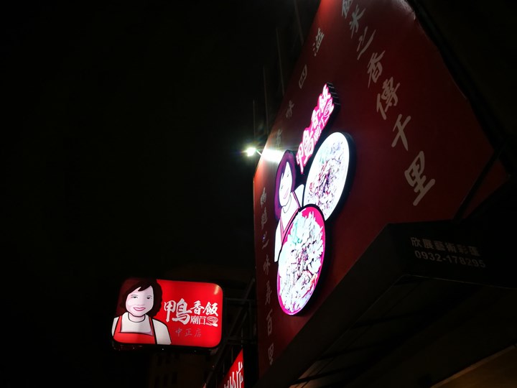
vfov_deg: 51.4
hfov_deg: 65.3
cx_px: 258
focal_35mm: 27
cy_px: 194
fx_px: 403
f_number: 2.2
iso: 200
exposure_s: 1/30
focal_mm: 4.5
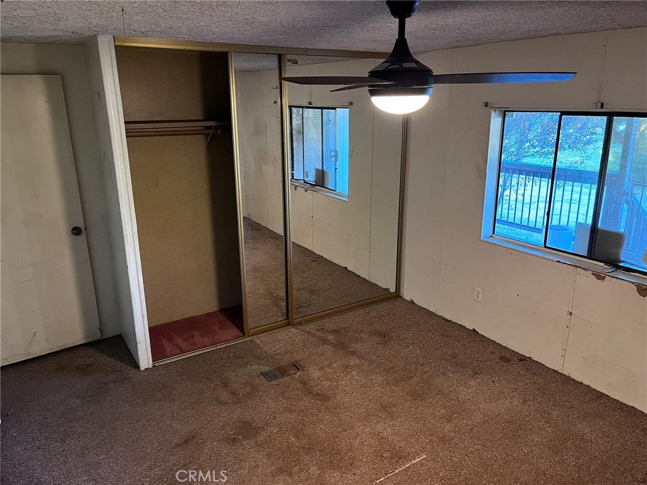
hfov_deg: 67.3
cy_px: 242
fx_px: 486
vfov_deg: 53.1
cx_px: 324
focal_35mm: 26
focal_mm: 5.1
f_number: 1.6
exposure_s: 1/60
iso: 320
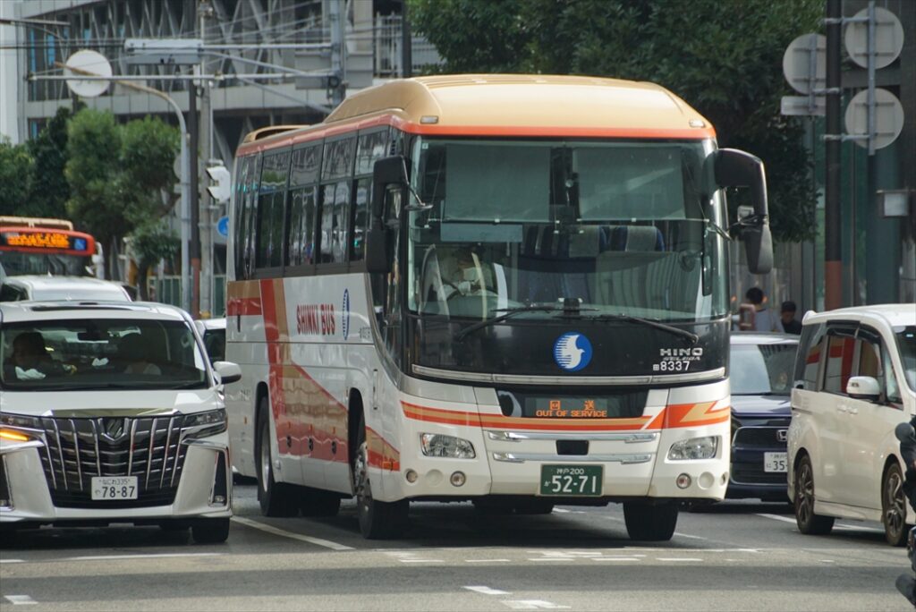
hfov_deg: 7.6
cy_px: 306
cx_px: 458
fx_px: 6874
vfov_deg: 5.1
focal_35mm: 270
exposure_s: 1/320
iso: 800
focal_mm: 180
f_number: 6.3
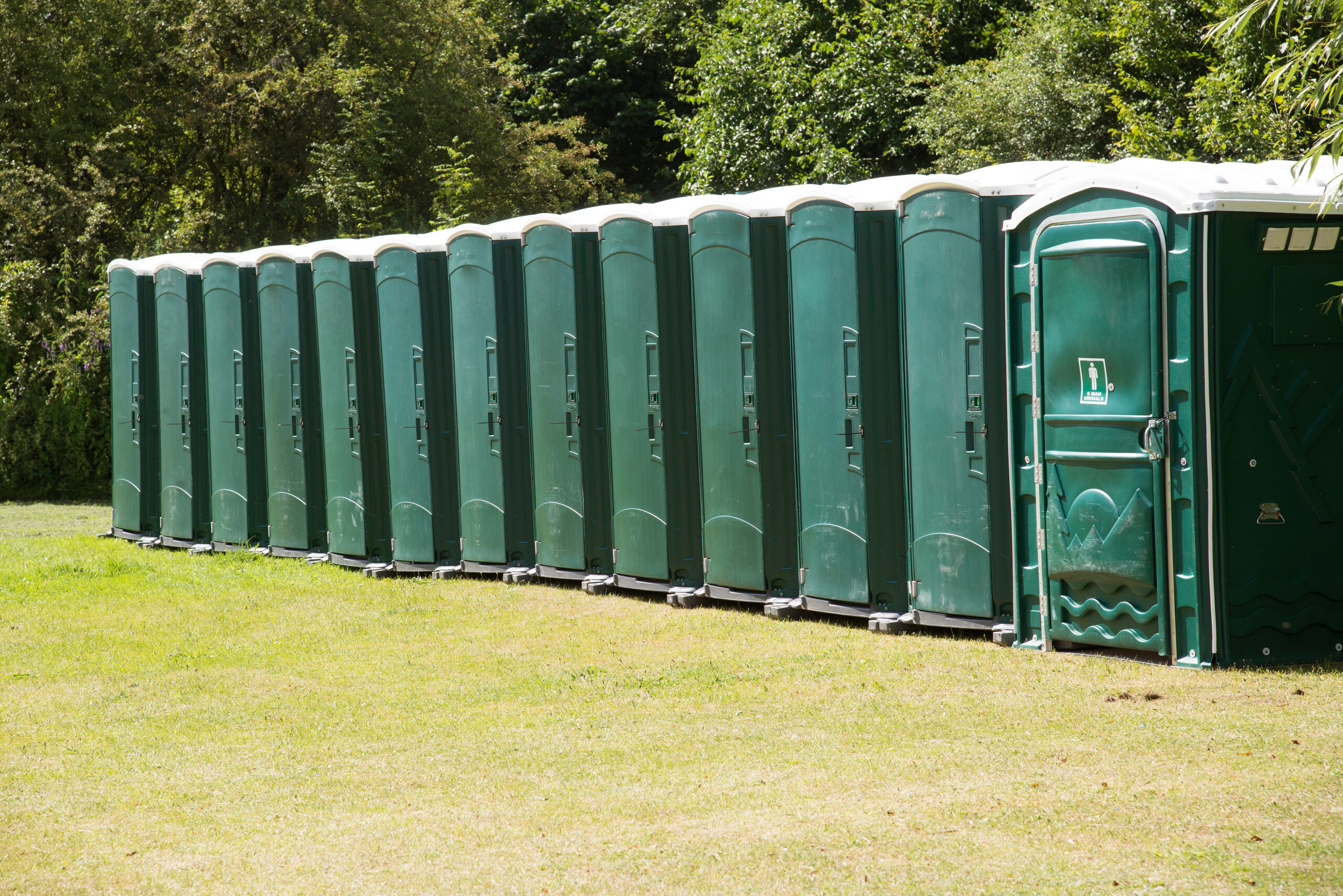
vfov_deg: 14.0
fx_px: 3657
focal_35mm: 98
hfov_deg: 20.8
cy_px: 448
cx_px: 672
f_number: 8
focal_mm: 98
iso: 1000
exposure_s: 1/1000
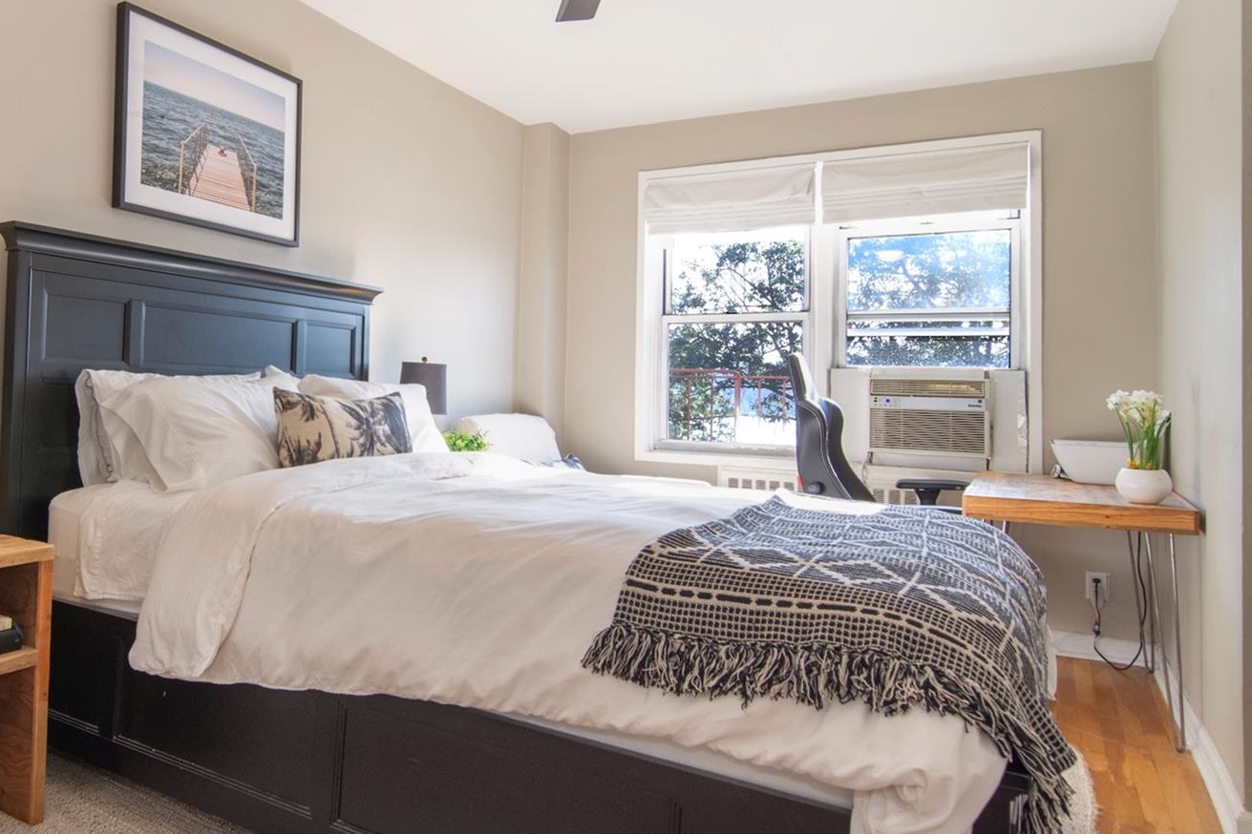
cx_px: 329
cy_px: 374
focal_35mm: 26
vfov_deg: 49.8
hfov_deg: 66.0
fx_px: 897
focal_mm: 11
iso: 640
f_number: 8
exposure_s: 1/125
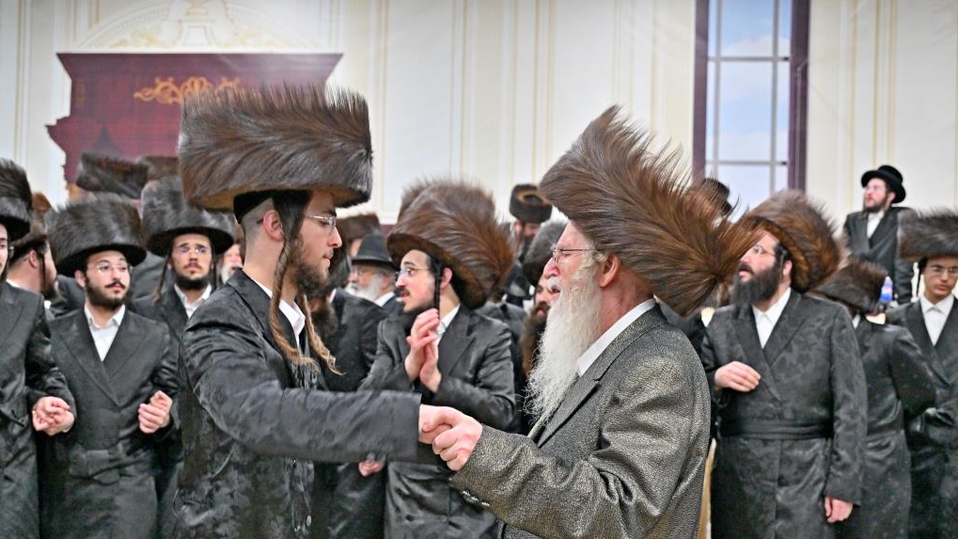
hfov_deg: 50.5
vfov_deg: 29.6
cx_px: 479
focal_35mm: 40
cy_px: 314
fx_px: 1016
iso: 2000
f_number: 4
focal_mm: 38
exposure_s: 1/200
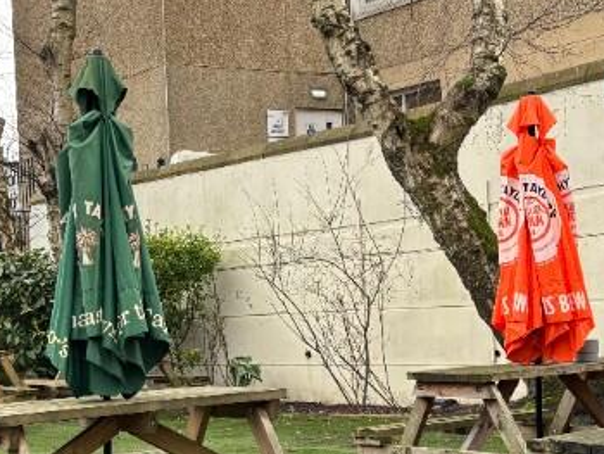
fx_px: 1327
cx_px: 114
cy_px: 261
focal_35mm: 76
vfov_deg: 19.4
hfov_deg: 25.2
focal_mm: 5.96
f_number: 1.6
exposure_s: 1/608
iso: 50
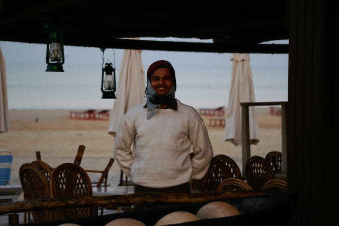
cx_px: 170
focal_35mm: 150
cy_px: 113
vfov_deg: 9.1
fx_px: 1412
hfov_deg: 13.7
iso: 400
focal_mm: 100
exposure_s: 1/250
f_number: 4.5
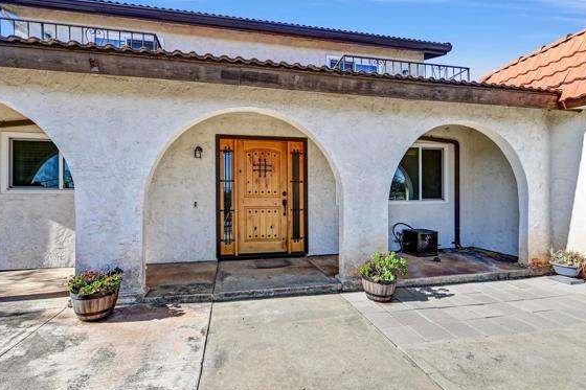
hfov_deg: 96.8
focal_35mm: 16
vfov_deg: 73.7
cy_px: 198
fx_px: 260
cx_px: 291
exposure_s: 1/800
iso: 400
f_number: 8
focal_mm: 14
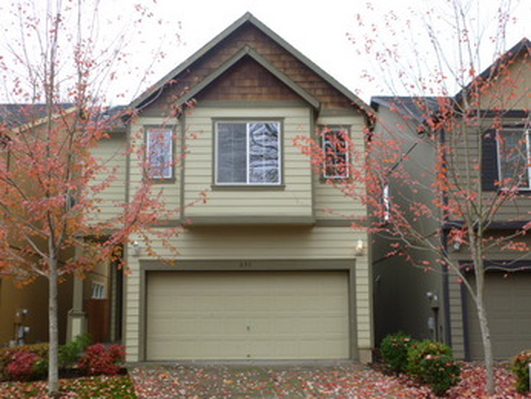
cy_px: 200
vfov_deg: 35.2
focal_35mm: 41
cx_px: 266
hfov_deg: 45.7
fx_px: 629
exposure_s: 1/80
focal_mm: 7.4
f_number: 3.7
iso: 100
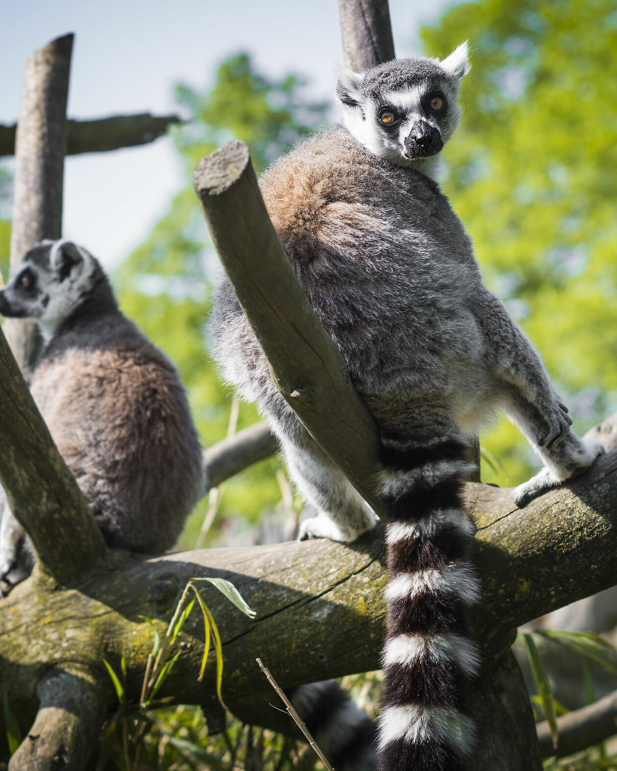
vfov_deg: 17.9
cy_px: 383
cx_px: 314
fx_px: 2442
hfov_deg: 14.4
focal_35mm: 107
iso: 100
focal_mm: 50
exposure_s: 1/500
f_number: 3.5
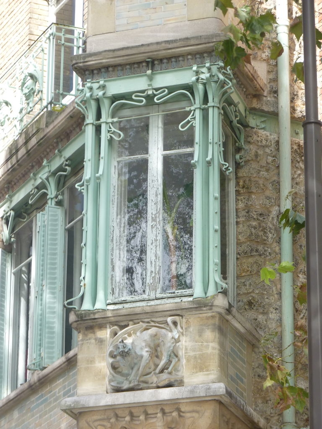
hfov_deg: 8.2
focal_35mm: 180
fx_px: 2232
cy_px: 214
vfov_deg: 11.0
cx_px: 161
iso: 160
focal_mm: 32
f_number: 3.7
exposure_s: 1/125
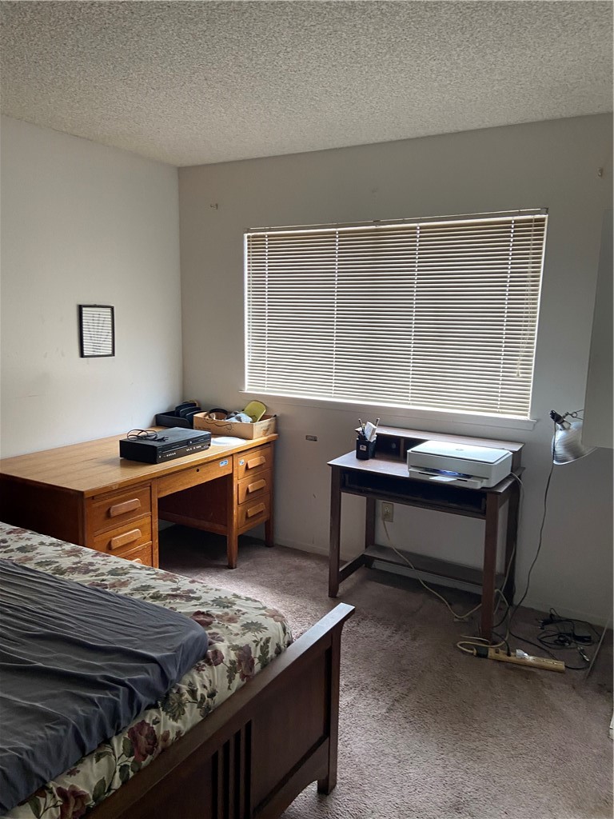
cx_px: 307
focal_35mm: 26
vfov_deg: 67.3
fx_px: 615
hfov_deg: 53.1
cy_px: 410
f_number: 1.8
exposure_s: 1/61
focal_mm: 4.25
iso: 125
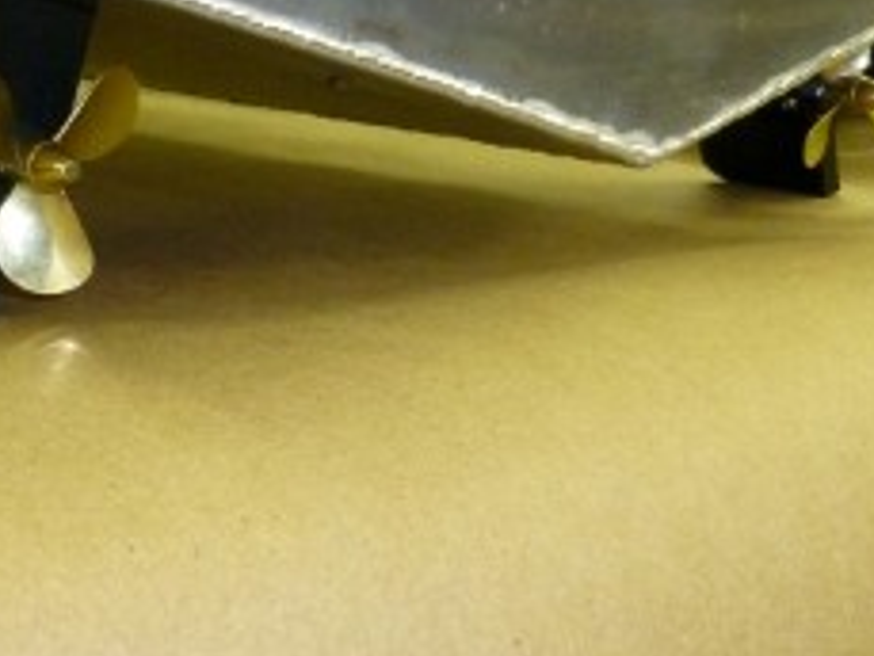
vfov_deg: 21.9
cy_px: 294
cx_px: 286
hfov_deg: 28.7
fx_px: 1693
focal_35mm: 67
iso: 500
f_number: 3.3
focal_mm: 4.3
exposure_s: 1/60
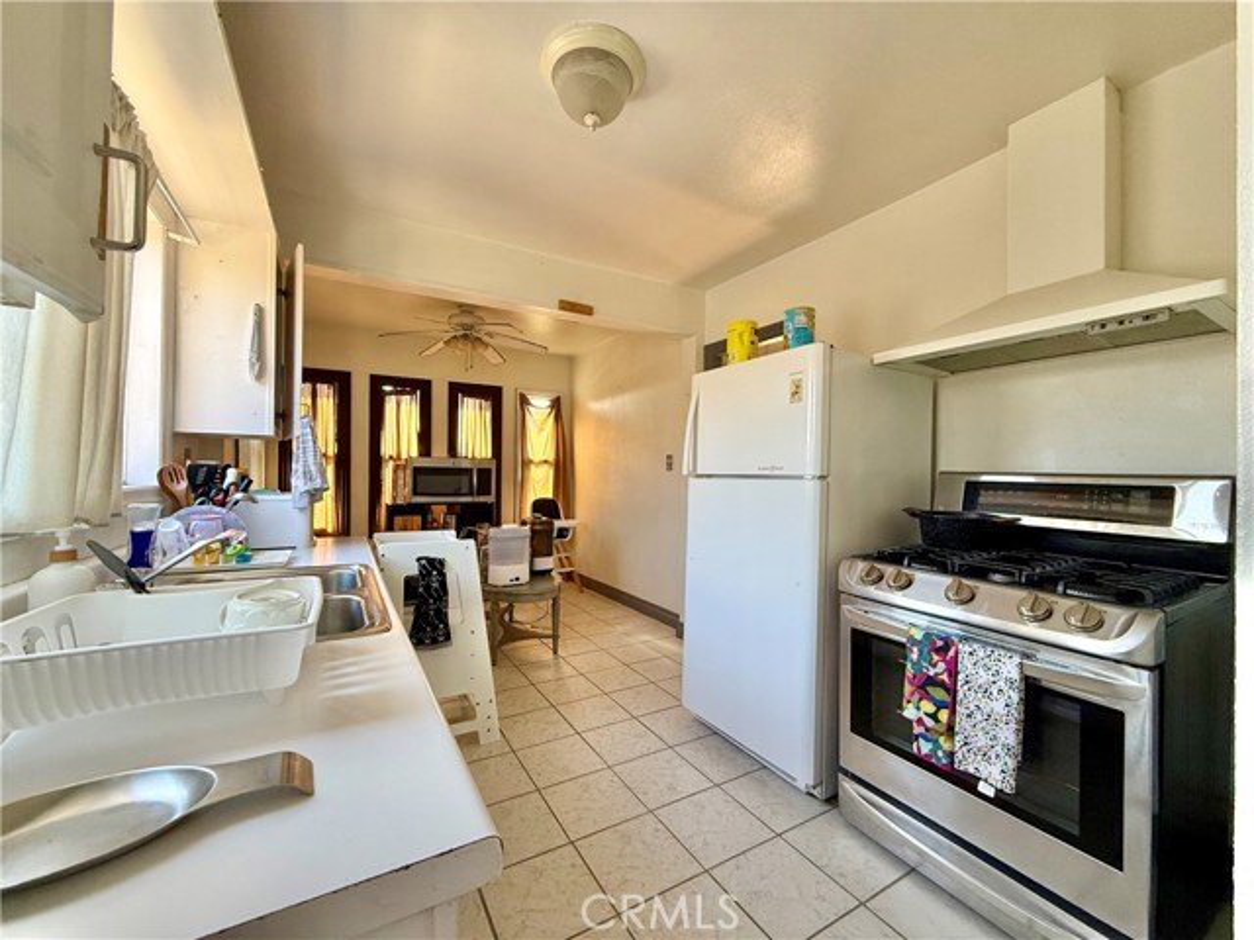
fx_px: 507
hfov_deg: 102.1
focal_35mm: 14
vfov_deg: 85.7
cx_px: 627
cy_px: 470
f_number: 2.2
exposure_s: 1/99
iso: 250
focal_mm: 2.22
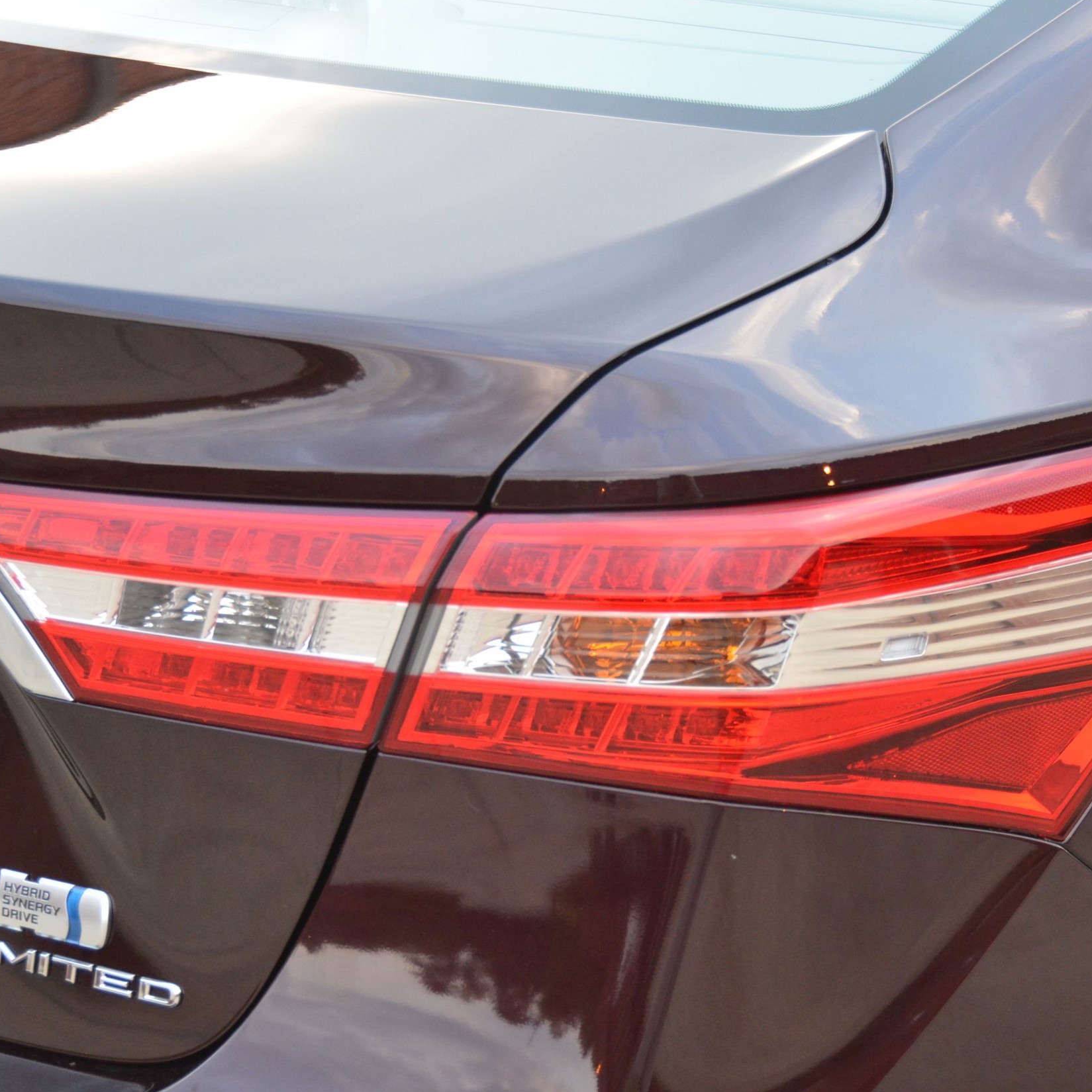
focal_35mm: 108
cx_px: 600
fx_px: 3855
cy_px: 546
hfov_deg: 16.1
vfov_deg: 16.1
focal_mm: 56
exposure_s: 1/200
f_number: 4.8
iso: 1600
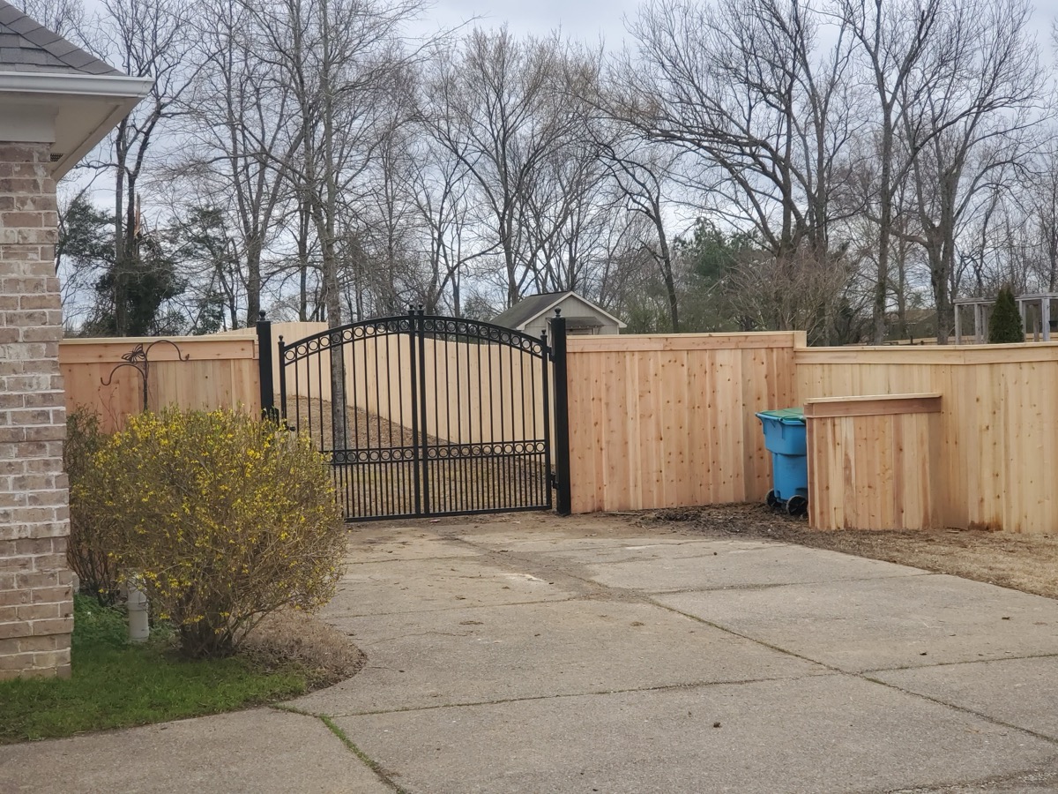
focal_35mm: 52
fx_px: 1589
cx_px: 529
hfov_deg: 36.8
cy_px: 397
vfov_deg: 28.0
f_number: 2.4
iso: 50
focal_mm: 6
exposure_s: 1/256
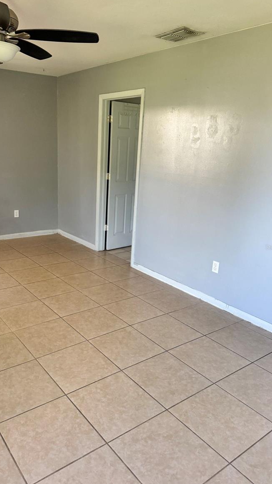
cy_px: 247
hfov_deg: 42.7
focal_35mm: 27
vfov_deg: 69.8
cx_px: 108
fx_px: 346
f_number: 1.78
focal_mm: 6.76
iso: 200
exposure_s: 1/82
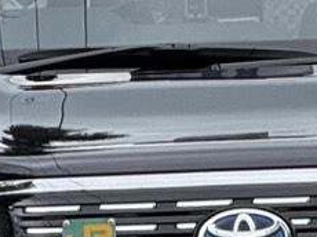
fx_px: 7639
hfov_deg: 2.4
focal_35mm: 835
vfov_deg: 1.8
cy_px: -22
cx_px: 163
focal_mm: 15.66
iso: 80
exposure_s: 1/99
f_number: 2.8
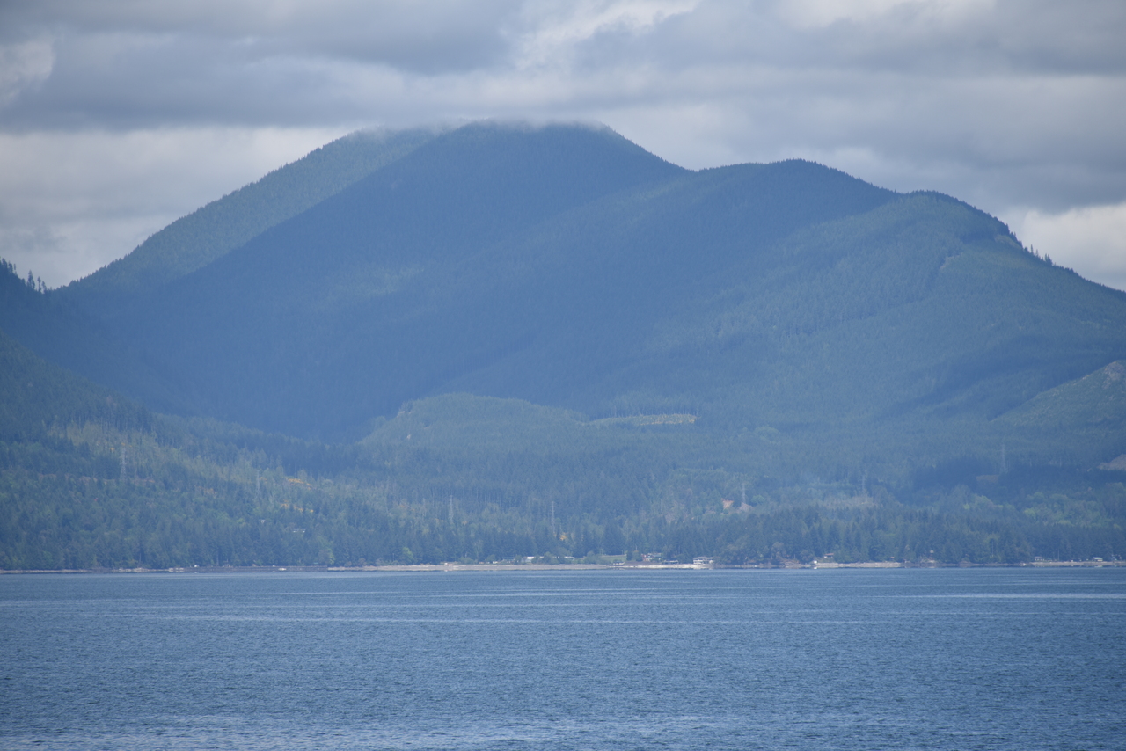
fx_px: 7821
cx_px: 563
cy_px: 376
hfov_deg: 8.2
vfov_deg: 5.5
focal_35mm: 250
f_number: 7.1
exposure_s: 1/500
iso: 100
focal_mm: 250
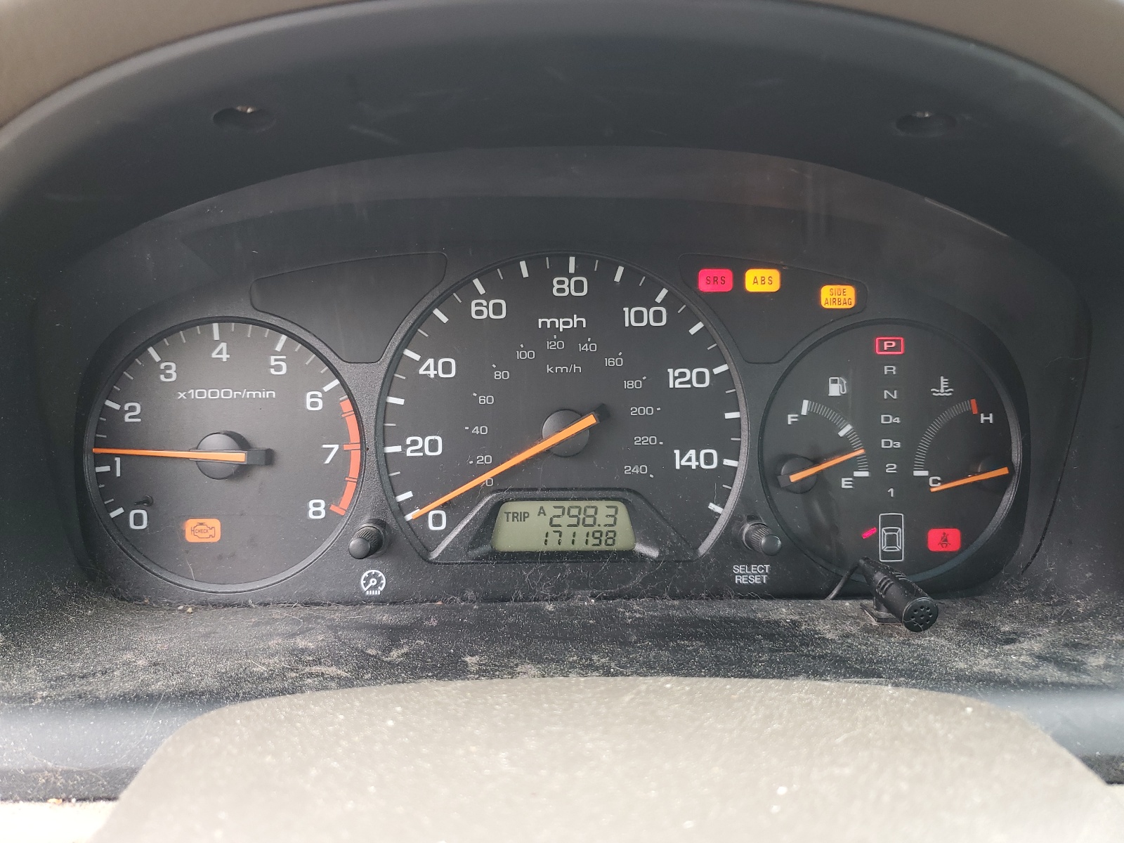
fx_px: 844
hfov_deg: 67.3
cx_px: 562
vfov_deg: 53.1
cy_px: 422
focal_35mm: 26
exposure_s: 1/60.2
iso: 56
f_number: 1.5
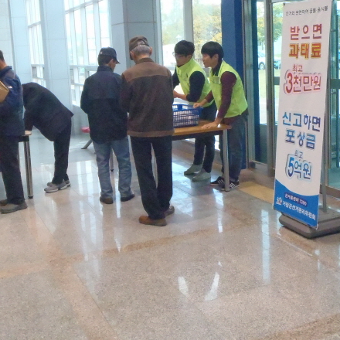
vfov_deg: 37.3
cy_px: 128
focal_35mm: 45
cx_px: 160
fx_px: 500
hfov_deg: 37.5
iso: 800
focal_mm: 5
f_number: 3.5
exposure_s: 1/320
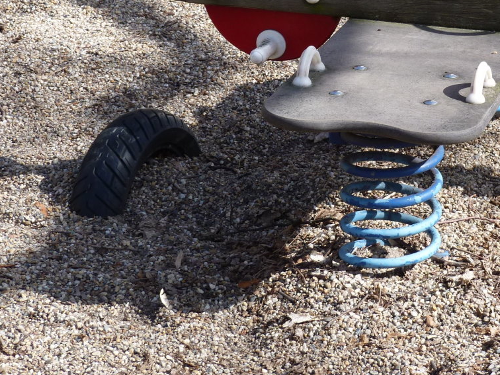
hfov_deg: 14.8
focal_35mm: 133
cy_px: 89
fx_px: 1921
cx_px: 377
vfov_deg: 11.1
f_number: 4
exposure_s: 1/250
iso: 80
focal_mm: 12.1
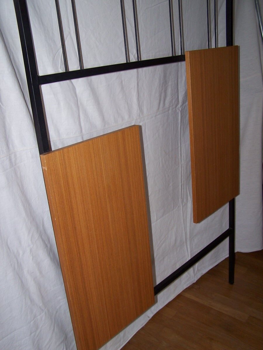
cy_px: 175
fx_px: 385
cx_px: 132
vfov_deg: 49.0
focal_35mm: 38
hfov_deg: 37.7
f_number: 2.8
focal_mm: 6.3
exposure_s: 1/60
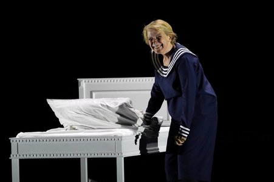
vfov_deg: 4.9
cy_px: 91
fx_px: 2129
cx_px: 137
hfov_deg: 7.4
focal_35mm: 280
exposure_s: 1/400
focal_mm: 280
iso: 1600
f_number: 8
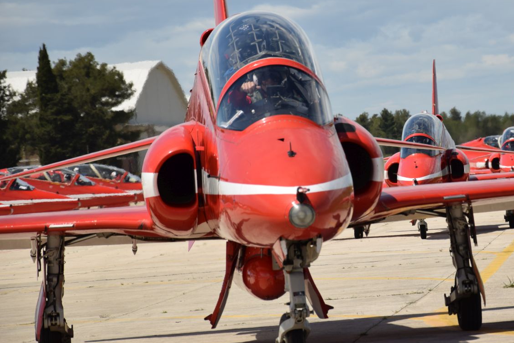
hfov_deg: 9.2
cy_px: 129
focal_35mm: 224
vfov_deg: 6.1
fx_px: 3194
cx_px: 365
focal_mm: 105
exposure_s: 1/640
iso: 100
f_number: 6.3
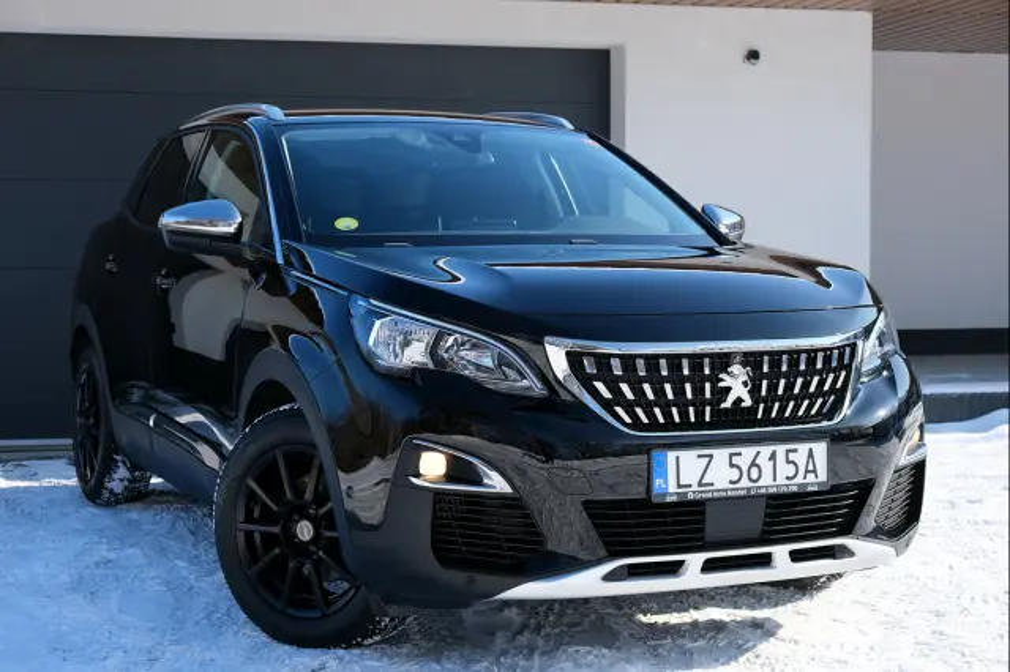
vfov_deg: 22.2
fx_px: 1710
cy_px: 336
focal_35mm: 61
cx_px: 505
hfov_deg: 32.9
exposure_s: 1/750
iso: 320
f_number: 5.6
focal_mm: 40.7
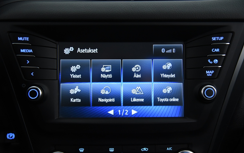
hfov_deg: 44.4
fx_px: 299
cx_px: 122
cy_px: 80
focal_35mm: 45
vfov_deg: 28.6
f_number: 4
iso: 4000
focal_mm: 44
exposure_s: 1/50
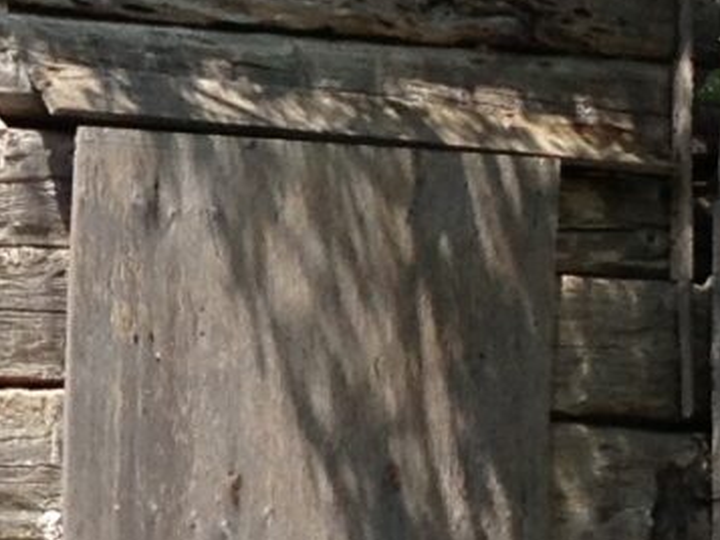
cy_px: 249
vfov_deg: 6.1
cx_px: -468
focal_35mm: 245
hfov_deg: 7.9
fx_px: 5098
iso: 50
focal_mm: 4.28
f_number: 2.4
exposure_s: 1/951
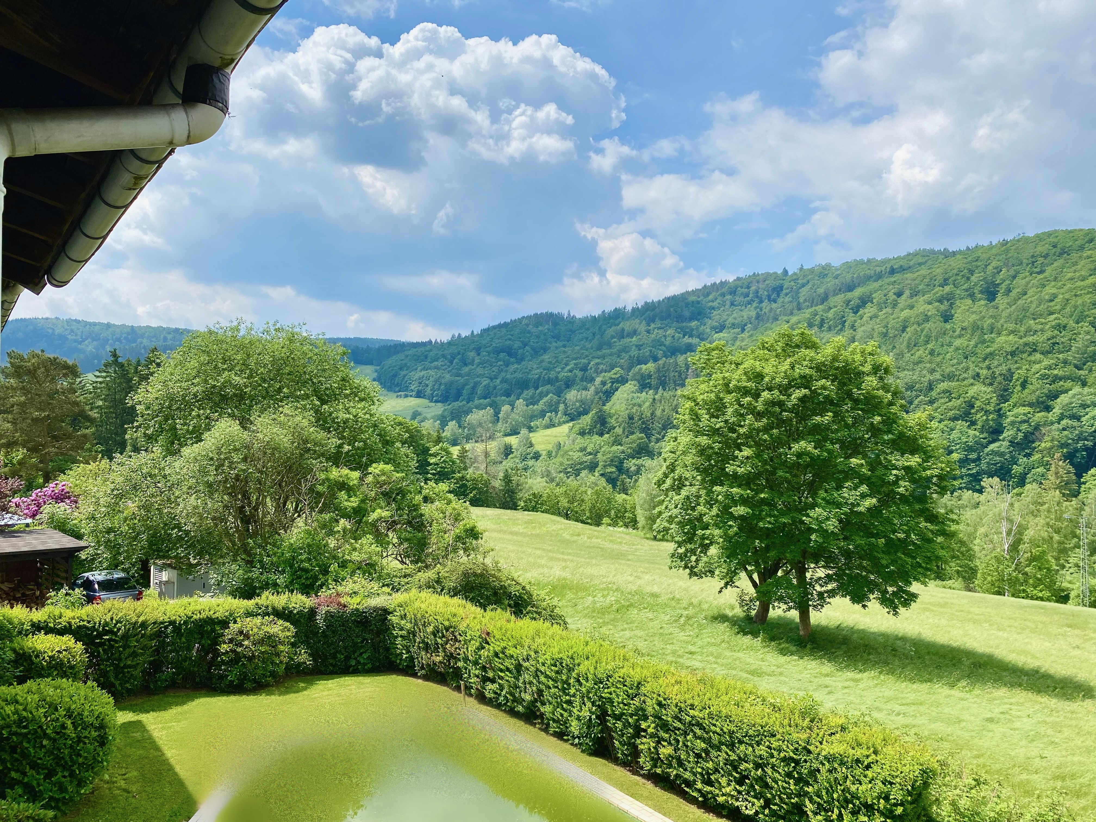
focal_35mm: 26
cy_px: 411
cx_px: 548
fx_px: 823
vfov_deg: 53.1
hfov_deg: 67.3
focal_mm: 4.25
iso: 32
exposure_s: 1/3610
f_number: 1.8
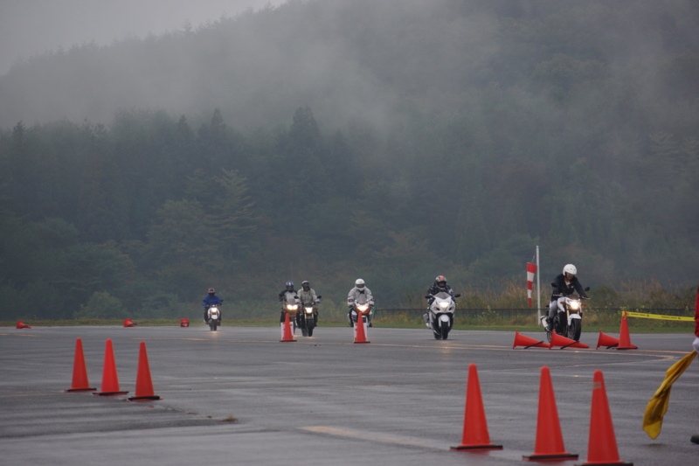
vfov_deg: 4.6
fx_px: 5823
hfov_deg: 6.9
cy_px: 233
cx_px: 350
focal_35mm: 300
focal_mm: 200
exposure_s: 1/320
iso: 400
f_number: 6.3
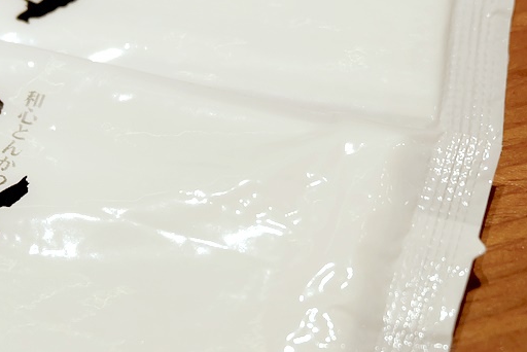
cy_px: 136
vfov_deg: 17.1
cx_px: 71
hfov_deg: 24.7
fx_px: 1172
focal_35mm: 80
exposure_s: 1/40
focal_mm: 26.9
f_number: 4.5
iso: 200
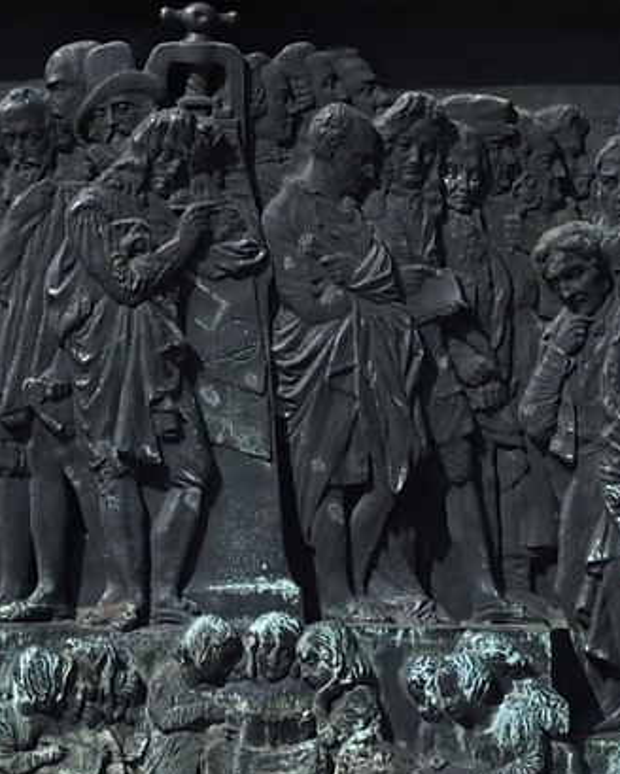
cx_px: 13
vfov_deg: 4.9
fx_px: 8831
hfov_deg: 4.0
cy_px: -1286
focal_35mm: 385
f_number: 7.1
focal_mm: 70
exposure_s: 1/640
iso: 200
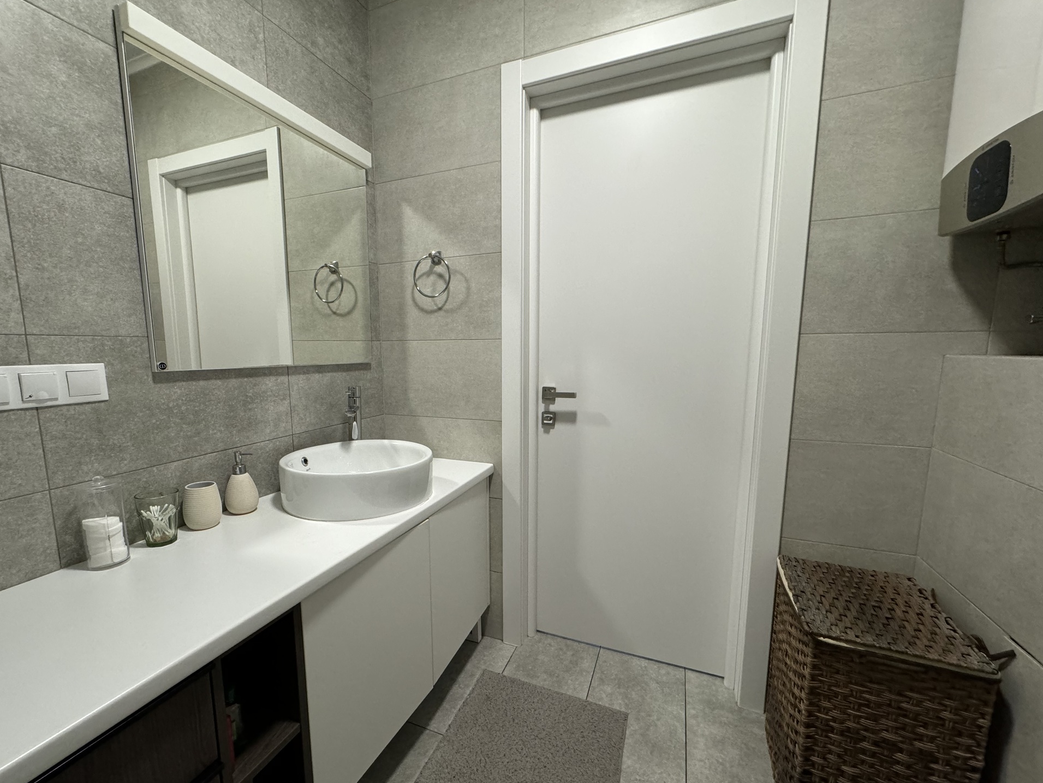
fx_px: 452
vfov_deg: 81.7
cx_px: 485
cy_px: 413
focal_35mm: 15
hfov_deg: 98.0
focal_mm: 2.22
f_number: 2.2
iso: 320
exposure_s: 1/100
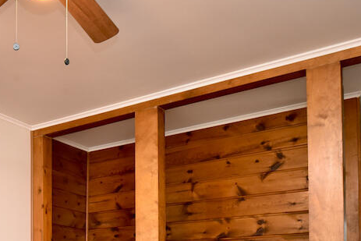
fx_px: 471
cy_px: 285
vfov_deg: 25.8
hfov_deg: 38.8
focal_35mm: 47
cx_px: 32
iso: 1400
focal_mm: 17
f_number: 2.8
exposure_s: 1/60
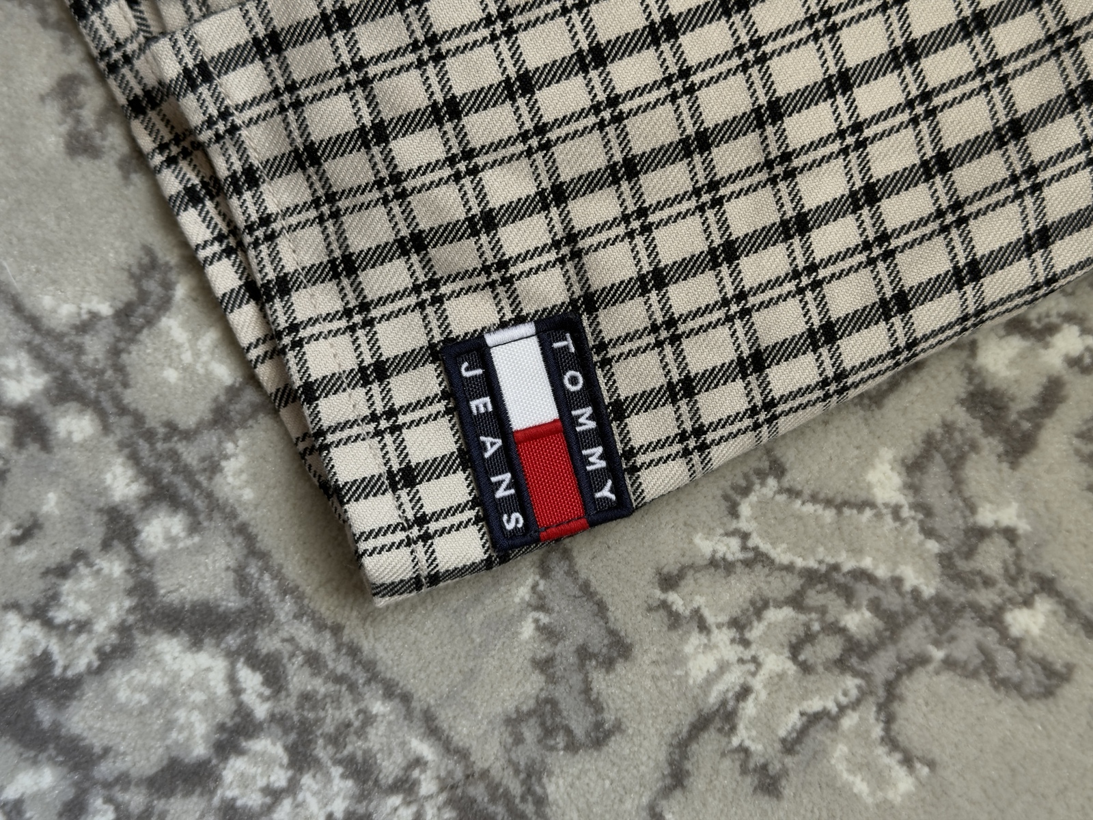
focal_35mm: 48
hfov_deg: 39.7
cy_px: 410
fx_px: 1516
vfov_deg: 30.3
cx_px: 546
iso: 100
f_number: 1.78
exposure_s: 1/60
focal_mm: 6.76
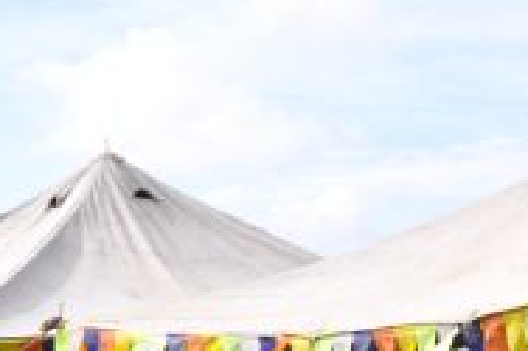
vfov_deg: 10.0
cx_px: 514
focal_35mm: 134
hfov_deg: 15.1
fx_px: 1964
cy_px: 497
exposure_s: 1/125
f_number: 11
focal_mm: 28
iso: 200
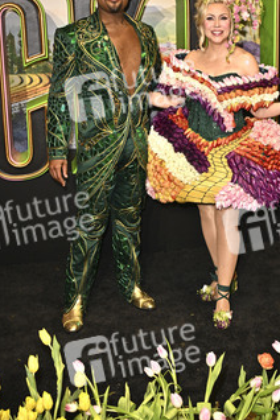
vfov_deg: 49.1
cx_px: 170
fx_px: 455
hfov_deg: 34.1
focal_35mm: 39
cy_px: 157
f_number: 4
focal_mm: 31
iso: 1600
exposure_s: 1/320
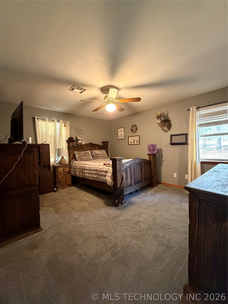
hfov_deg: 85.7
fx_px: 123
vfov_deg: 102.1
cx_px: 114
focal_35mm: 14
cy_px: 152
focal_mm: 2.22
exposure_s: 1/60
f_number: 2.2
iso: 1000
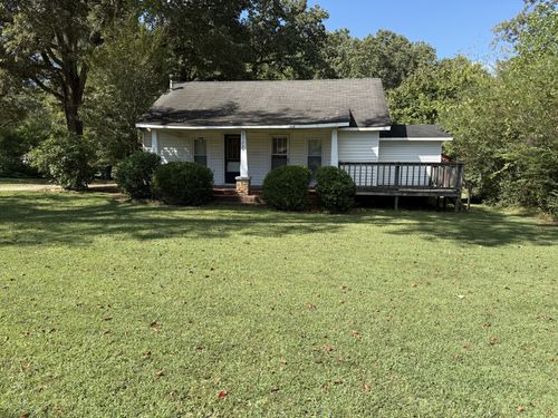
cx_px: 279
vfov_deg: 56.8
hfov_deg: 71.6
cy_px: 209
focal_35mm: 24
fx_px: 387
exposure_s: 1/1949
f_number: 1.78
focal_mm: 6.76
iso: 80
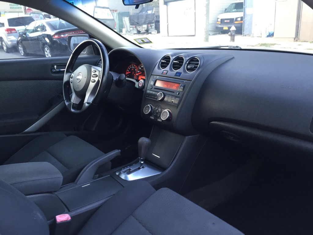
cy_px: 118
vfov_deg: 48.2
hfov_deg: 61.7
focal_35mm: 29
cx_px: 156
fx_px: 262
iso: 80
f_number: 2.2
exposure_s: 1/30
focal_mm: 4.15
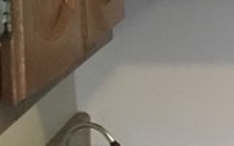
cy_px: 100
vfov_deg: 6.8
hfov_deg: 9.0
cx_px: 679
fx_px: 1236
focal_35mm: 194
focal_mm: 4.15
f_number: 2.2
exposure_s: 1/20
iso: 200
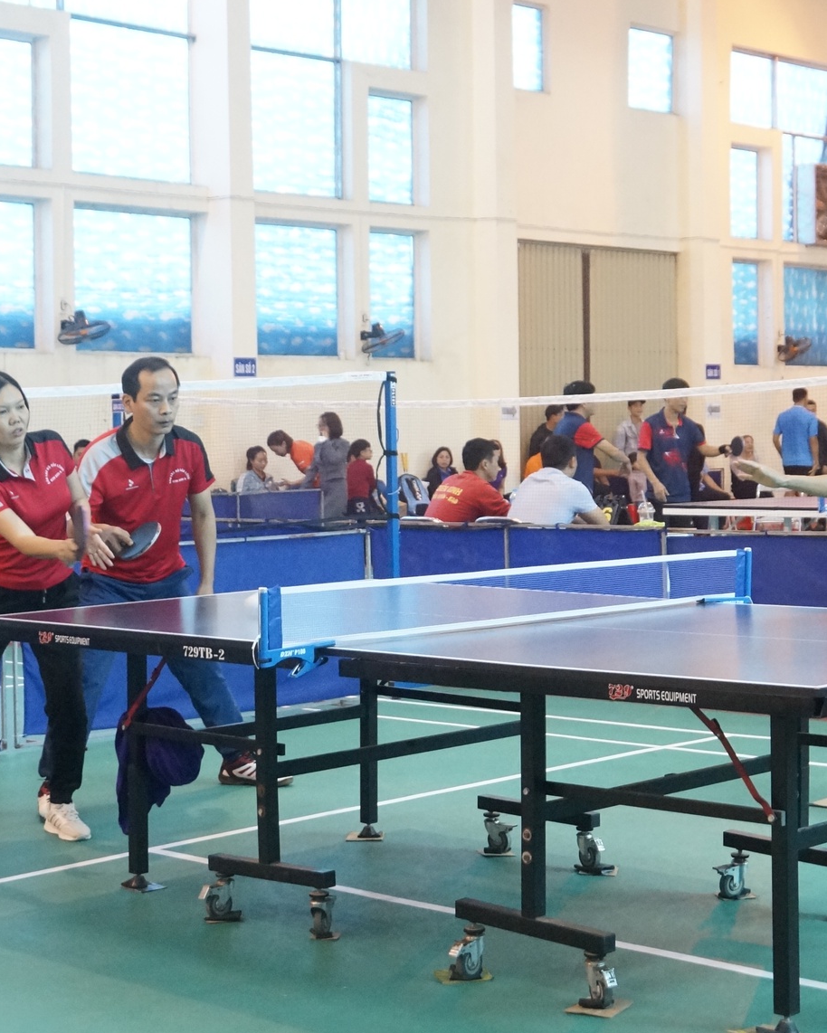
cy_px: 445
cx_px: 445
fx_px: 1958
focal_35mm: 64
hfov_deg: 23.8
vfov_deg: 29.5
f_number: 5.6
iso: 3200
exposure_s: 1/100
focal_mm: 26
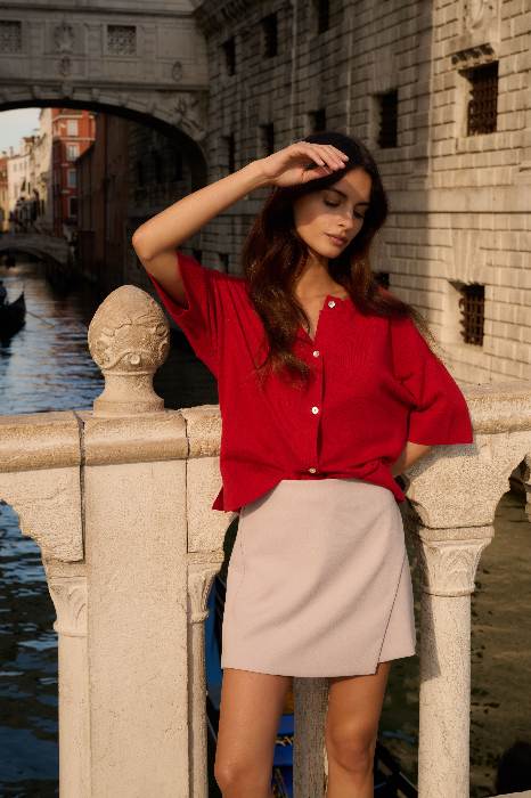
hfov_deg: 25.5
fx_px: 1174
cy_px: 399
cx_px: 266
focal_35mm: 53
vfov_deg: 37.5
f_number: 10
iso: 500
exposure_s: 1/320
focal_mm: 53
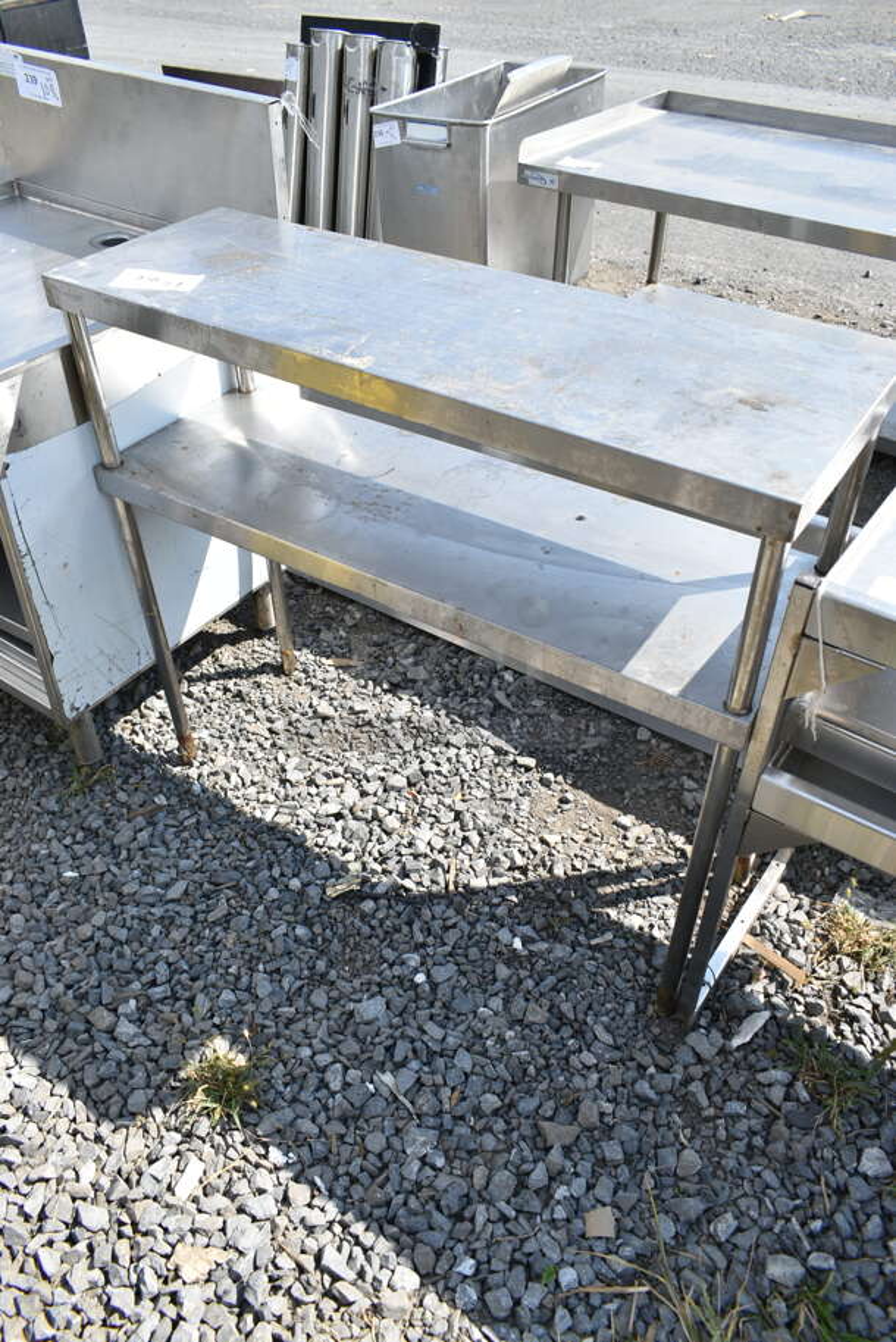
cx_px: 448
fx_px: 1006
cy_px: 671
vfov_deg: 67.3
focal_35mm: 27
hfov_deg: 48.0
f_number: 7.1
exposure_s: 1/200
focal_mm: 18
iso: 100
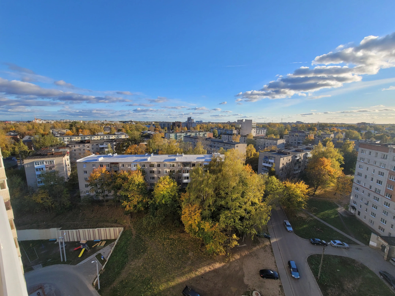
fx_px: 148
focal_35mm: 13
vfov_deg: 89.9
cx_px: 198
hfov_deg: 106.2
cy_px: 148
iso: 64
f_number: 2.2
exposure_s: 1/1055
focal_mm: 2.2
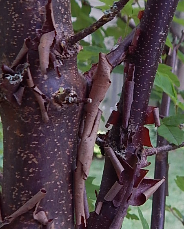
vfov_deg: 30.8
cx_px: 132
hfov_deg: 24.8
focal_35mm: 61
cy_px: 140
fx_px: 415
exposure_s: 1/30
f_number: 3
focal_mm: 4
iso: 125
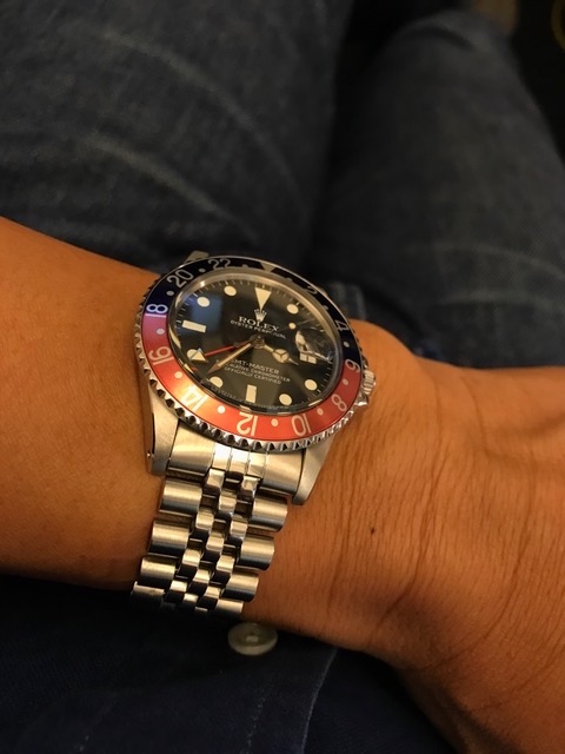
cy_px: 377
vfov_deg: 63.4
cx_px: 282
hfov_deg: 49.7
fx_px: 609
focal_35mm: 28
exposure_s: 1/17
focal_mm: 3.99
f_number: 1.8
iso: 40
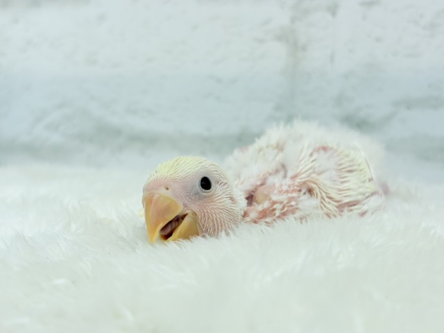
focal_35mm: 52
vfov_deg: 28.0
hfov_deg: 36.8
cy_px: 166
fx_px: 667
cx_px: 222
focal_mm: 5.96
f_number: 1.6
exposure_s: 1/100
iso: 50
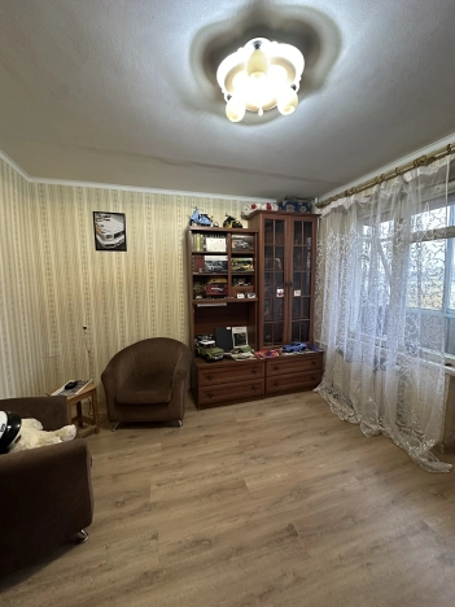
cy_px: 304
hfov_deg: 85.7
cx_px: 228
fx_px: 245
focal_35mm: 14
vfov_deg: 102.1
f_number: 2.2
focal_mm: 2.22
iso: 500
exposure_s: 1/50
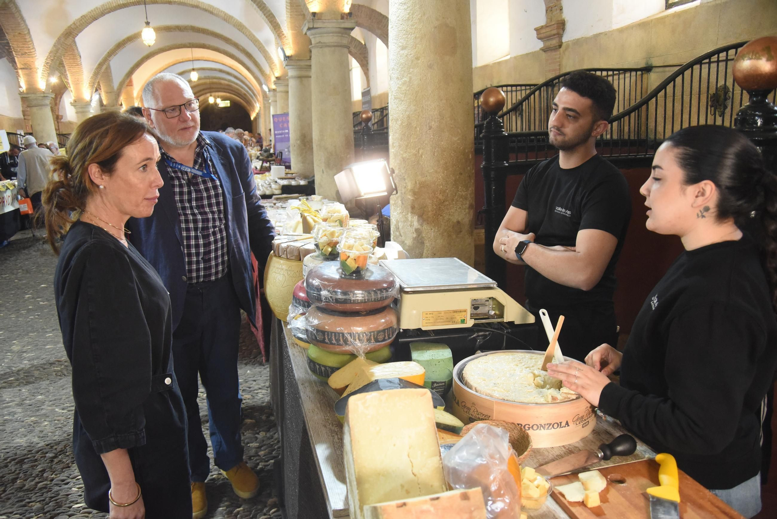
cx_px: 388
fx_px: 626
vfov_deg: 45.0
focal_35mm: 29
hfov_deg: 63.6
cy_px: 260
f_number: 8
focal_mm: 29
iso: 5600
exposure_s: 1/160
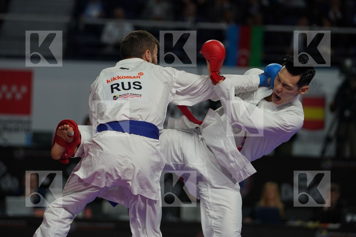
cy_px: 118
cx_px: 178
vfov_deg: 5.9
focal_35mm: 231
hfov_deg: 8.9
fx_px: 2284
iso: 800
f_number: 2.8
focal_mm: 154
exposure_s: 1/1000
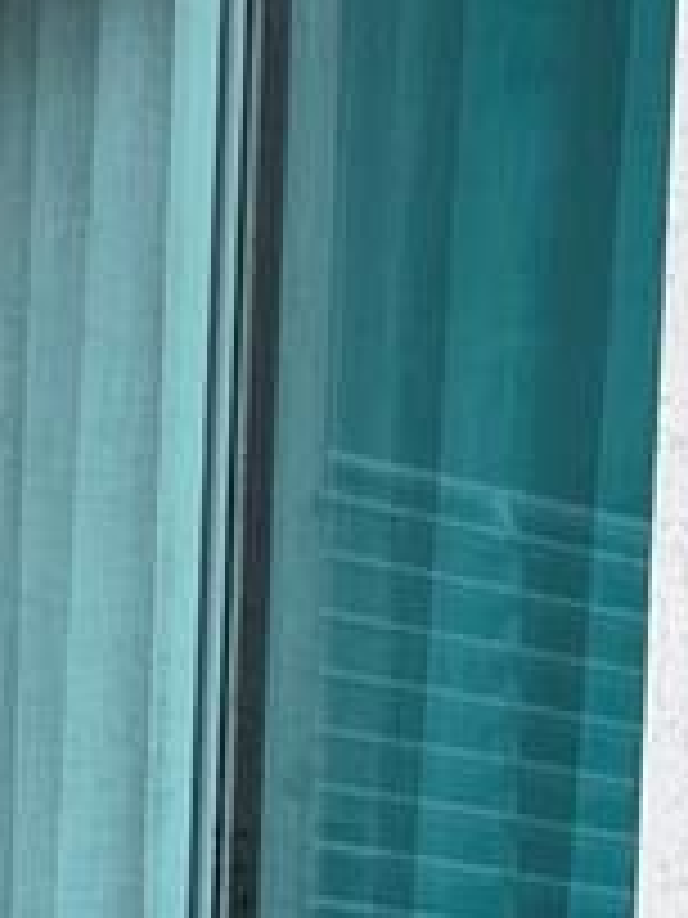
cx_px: -211
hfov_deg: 9.5
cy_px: 2182
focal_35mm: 153
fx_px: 4055
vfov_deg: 11.0
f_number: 1.6
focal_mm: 5.1
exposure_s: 1/290
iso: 40
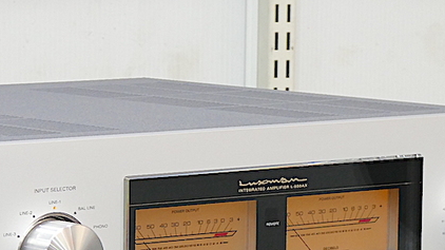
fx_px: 2630
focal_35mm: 223
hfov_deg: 9.6
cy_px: 275
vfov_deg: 5.4
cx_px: 77
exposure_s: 1/10
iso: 200
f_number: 4.9
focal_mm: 16.1
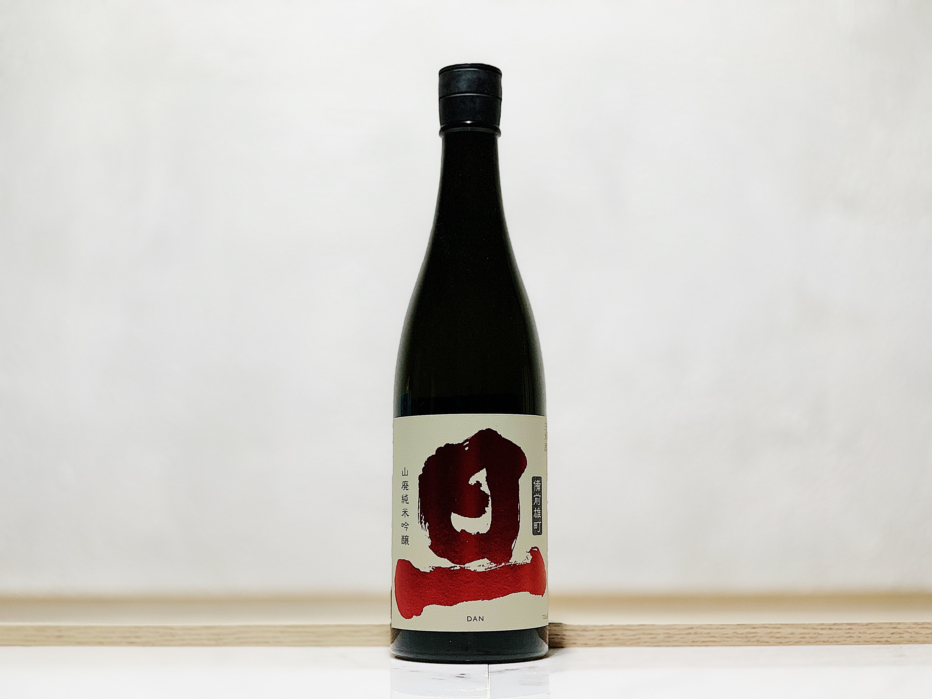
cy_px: 350
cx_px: 466
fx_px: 1400
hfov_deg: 36.8
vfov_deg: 28.0
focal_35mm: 52
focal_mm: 6
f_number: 2.4
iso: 80
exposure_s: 1/50
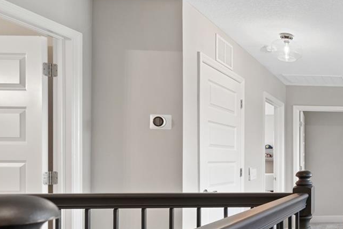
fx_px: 334
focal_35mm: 35
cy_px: 160
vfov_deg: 37.3
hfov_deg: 39.1
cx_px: 414
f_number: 7.1
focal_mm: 14
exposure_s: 1/2
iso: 250
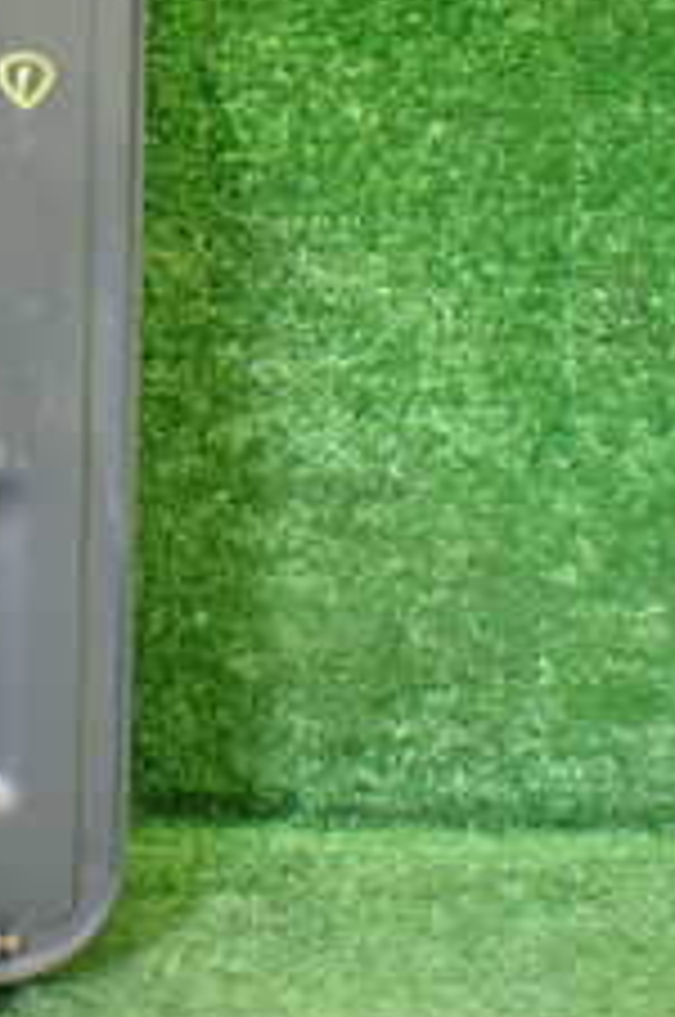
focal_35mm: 83
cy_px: 184
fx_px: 2341
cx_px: -450
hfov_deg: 14.8
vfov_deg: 24.1
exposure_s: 1/125
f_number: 2.3
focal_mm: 5.4
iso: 800
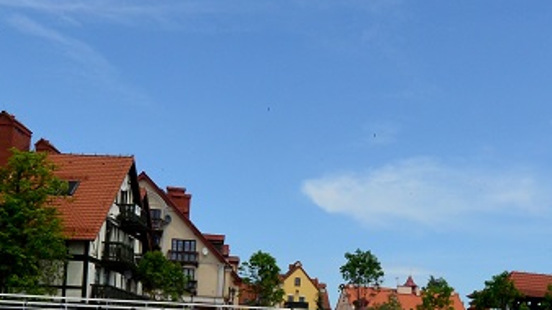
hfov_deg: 20.8
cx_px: 403
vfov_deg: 11.8
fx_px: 1493
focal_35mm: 102
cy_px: 275
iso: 400
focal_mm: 22
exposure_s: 1/500
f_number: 11
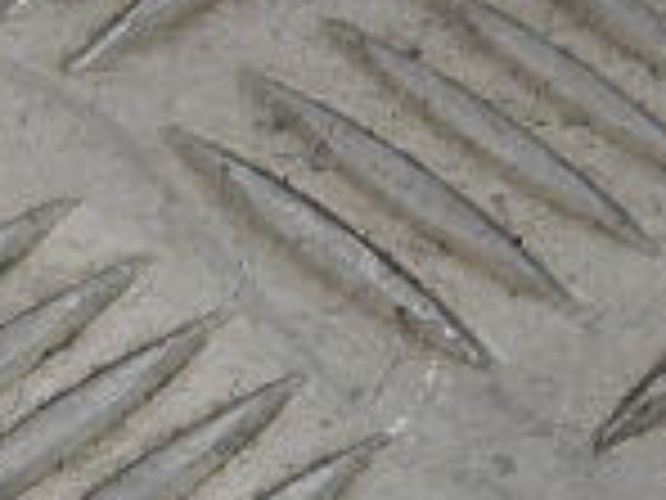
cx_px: 662
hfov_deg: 10.5
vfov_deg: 7.9
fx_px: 3598
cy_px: 189
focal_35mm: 187
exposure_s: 1/81.3
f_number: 3.2
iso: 64
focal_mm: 4.7
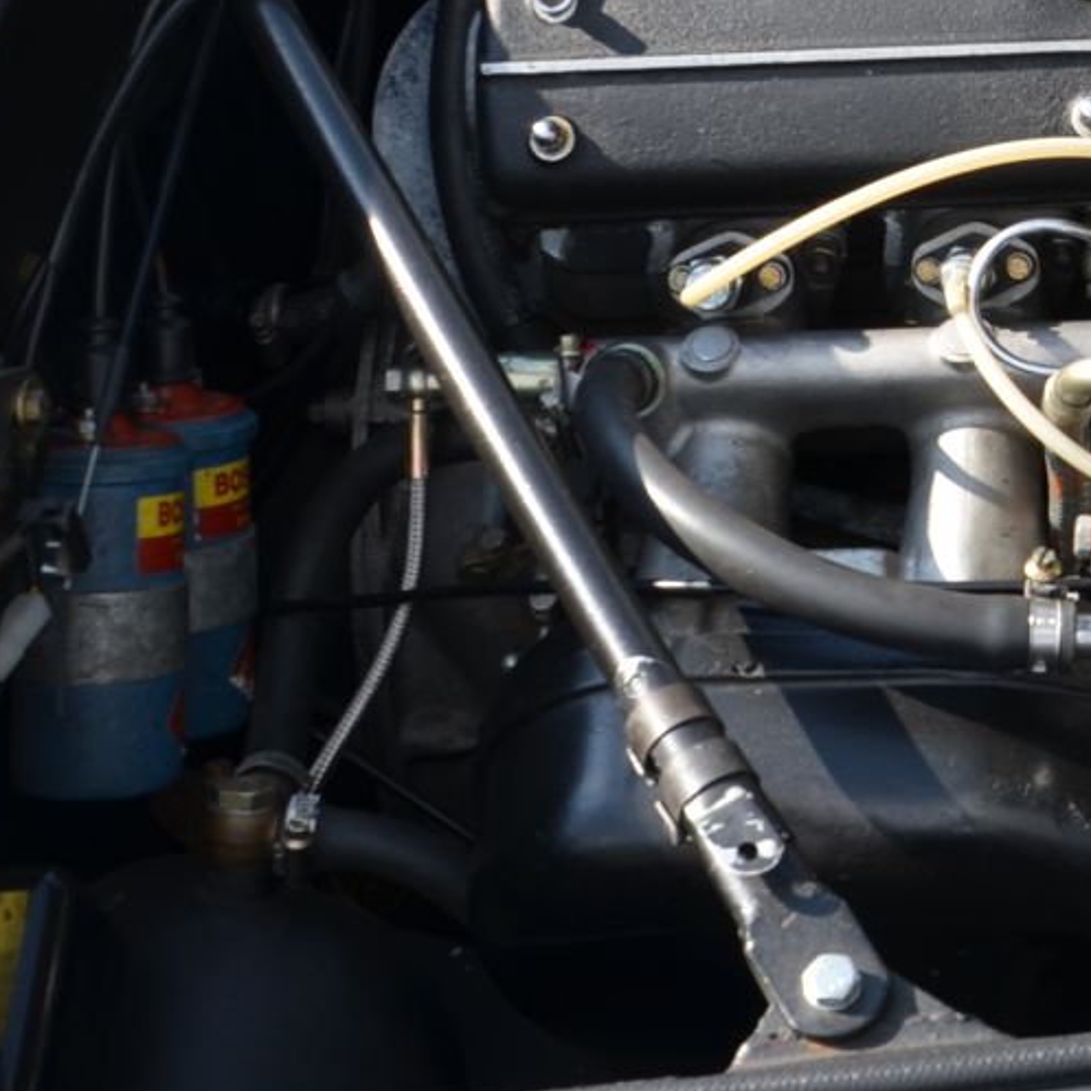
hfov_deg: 19.3
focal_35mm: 83
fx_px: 2960
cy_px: 72
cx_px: 1422
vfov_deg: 20.4
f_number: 8
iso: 100
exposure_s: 1/100
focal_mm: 18
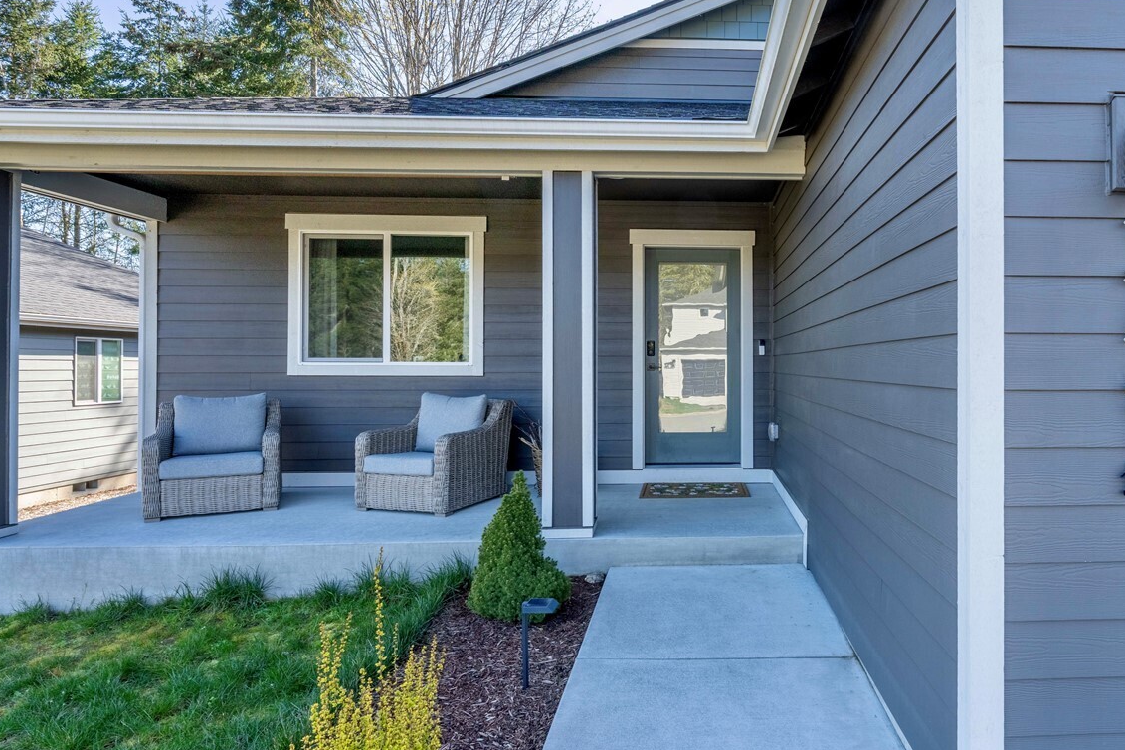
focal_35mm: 21
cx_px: 742
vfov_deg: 59.5
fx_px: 656
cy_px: 361
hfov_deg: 78.8
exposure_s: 1/500
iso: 320
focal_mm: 14
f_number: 11
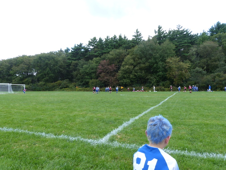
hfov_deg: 69.4
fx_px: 163
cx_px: 113
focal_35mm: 25
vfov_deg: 54.9
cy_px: 85
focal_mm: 4.5
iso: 100
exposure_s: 1/60
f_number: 7.1
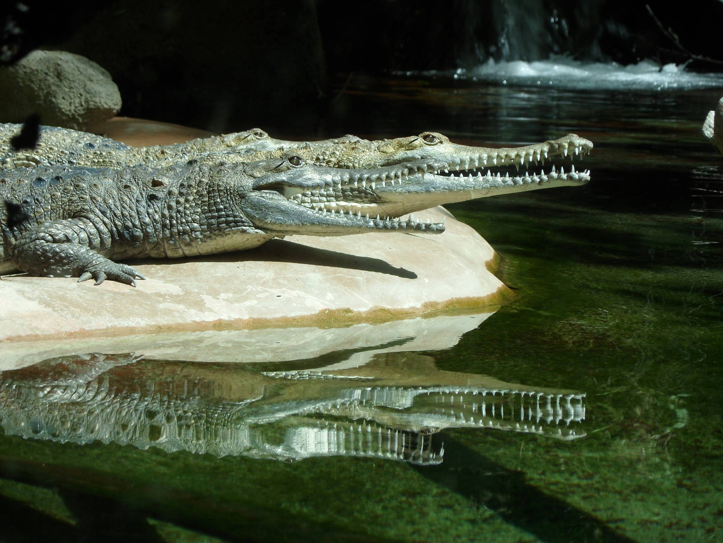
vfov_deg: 7.4
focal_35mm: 201
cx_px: 362
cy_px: 272
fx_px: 4198
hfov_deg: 9.8
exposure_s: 1/125
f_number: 5.6
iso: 80
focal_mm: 36.2
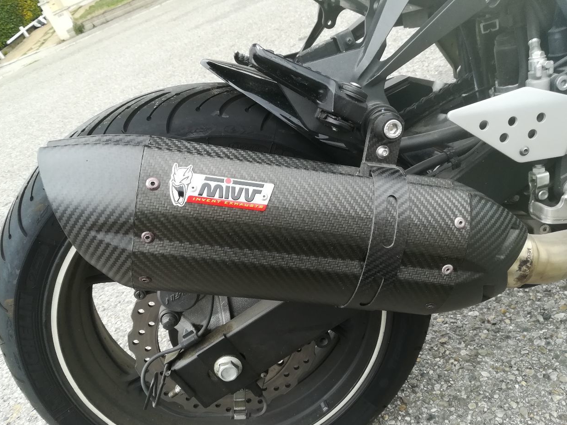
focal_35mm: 27
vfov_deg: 51.3
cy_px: 218
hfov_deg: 65.3
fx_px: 442
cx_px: 282
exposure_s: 1/50
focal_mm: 3.83
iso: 100
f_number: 2.2
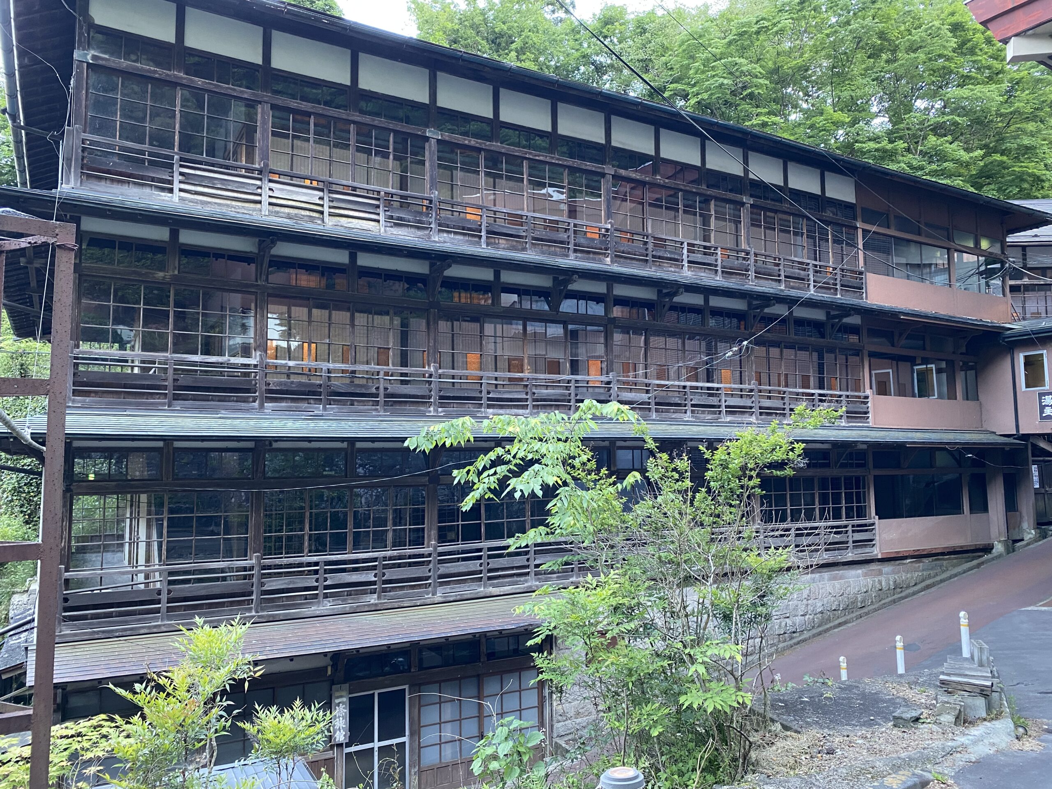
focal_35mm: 26
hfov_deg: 67.3
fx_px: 790
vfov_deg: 53.1
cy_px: 394
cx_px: 526
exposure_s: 1/60
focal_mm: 4.25
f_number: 1.8
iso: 200
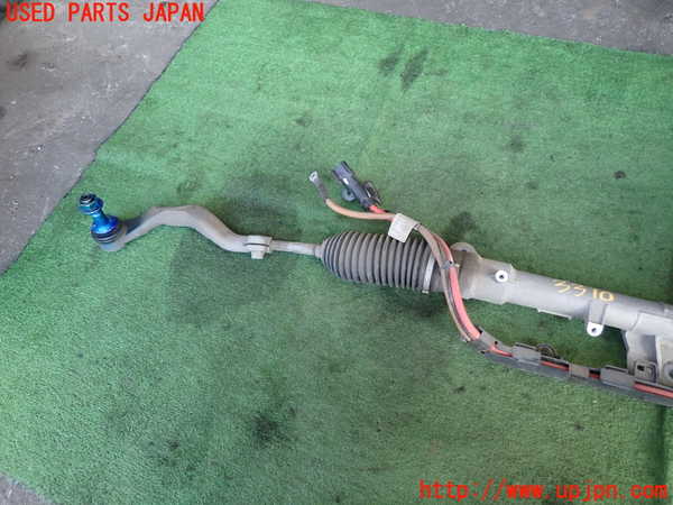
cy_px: 252
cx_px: 336
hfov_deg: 69.4
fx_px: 486
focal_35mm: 25
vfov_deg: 54.9
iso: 125
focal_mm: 4.5
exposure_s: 1/125
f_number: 2
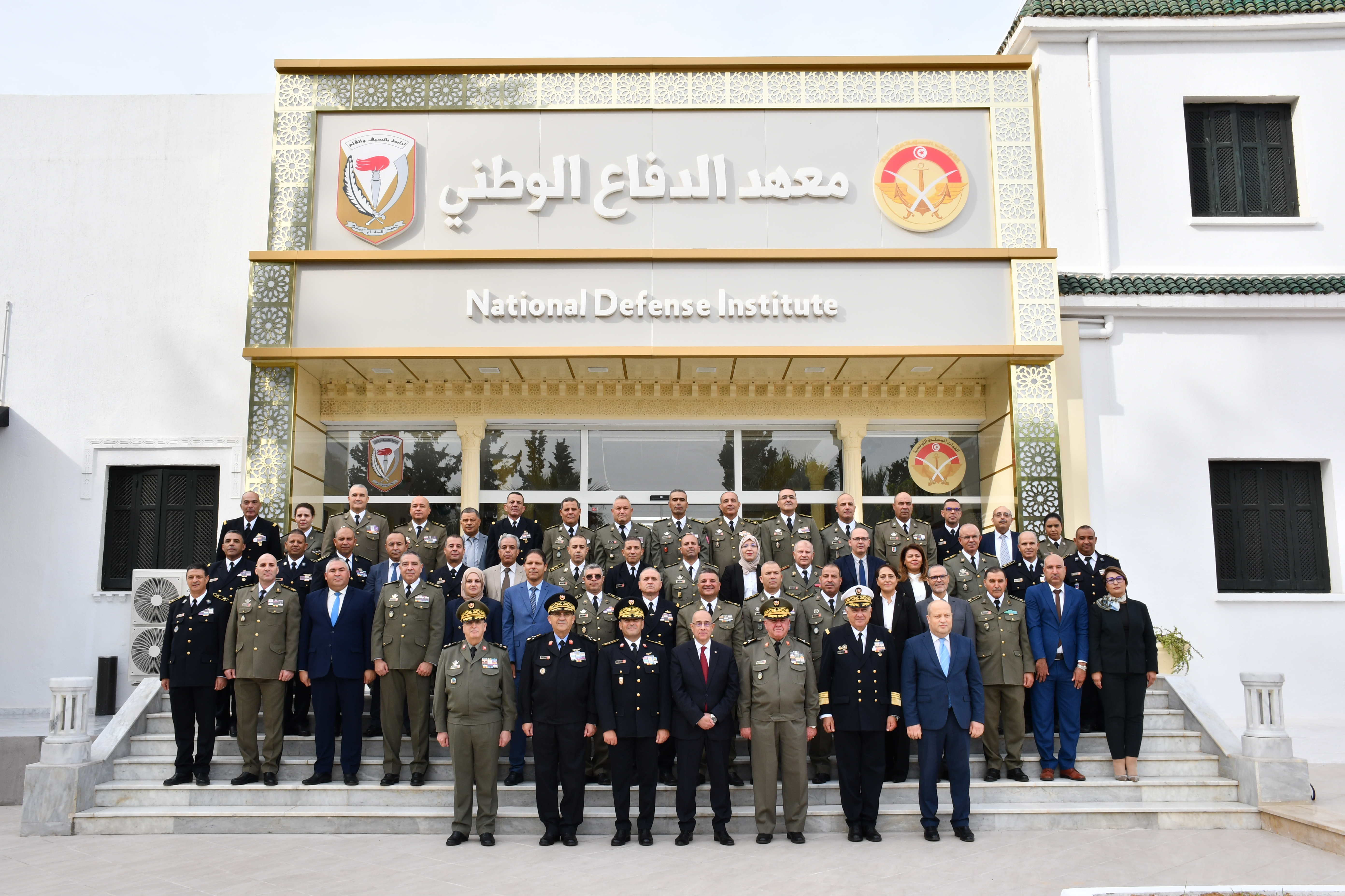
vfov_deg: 40.0
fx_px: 1233
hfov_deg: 57.2
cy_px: 448
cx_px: 672
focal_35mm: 33
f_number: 13
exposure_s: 1/100
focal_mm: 22
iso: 200
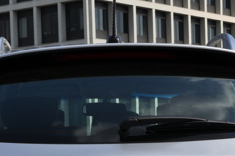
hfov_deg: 13.8
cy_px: 220
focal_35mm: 149
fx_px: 972
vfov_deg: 9.0
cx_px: 131
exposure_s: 1/400
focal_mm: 30
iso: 200
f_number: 10
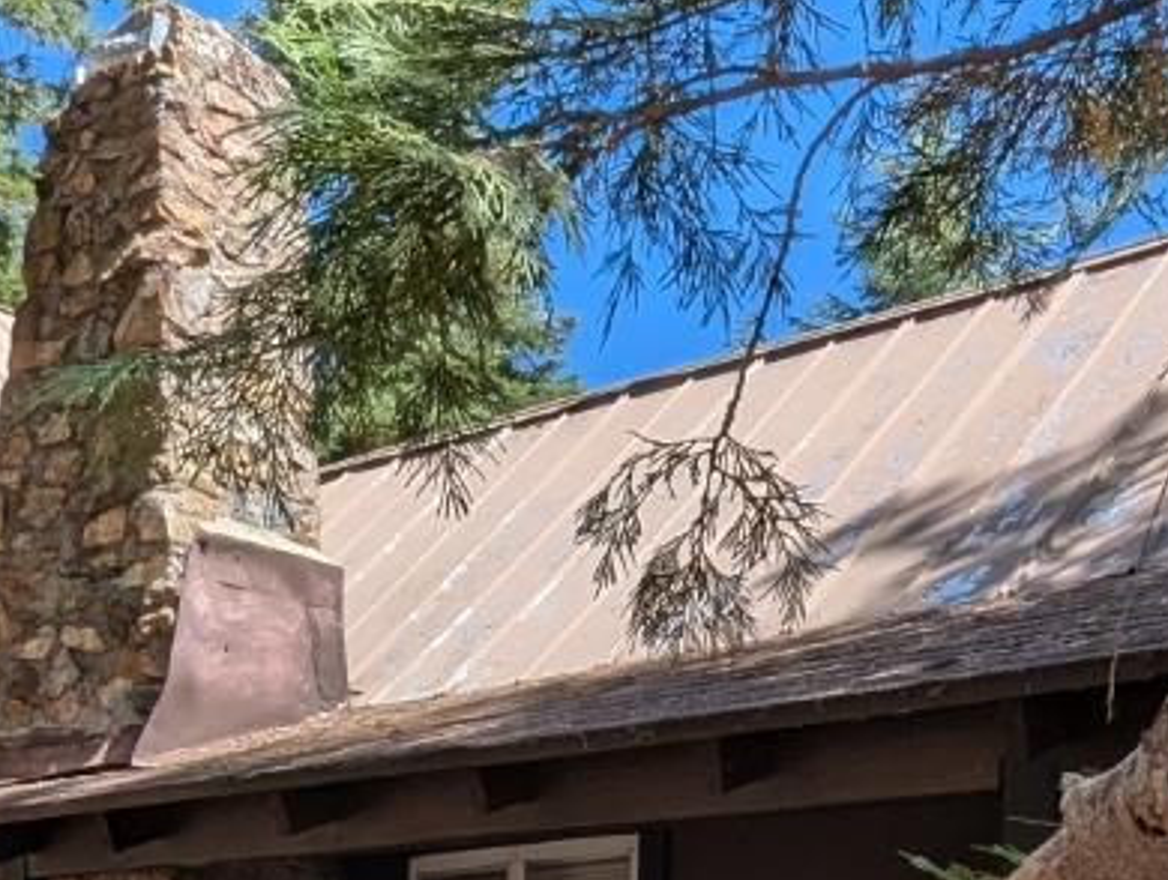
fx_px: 1690
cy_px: 1145
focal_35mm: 50
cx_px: 389
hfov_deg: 37.7
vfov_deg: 25.2
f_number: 2.2
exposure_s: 1/866
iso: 46
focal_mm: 1.95
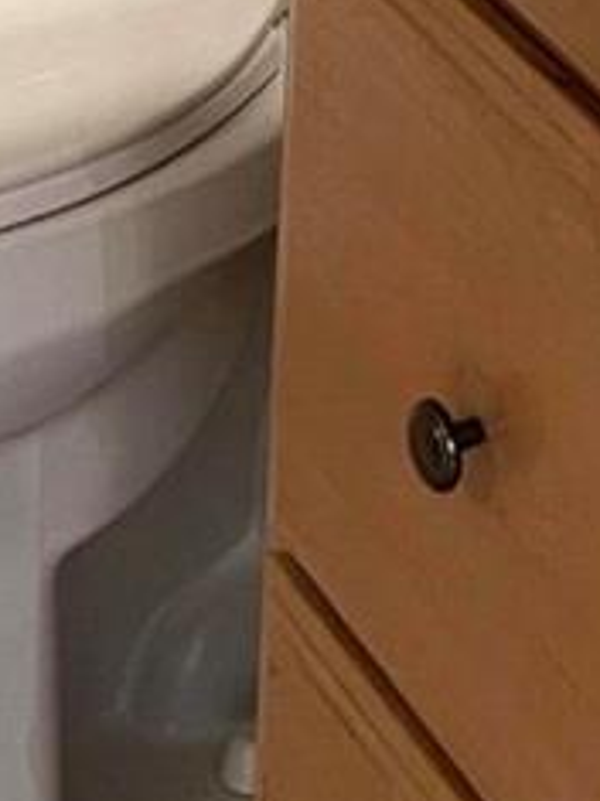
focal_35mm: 170
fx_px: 3932
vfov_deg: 9.6
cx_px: 508
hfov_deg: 8.7
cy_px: -1438
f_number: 1.6
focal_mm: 5.1
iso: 200
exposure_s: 1/60
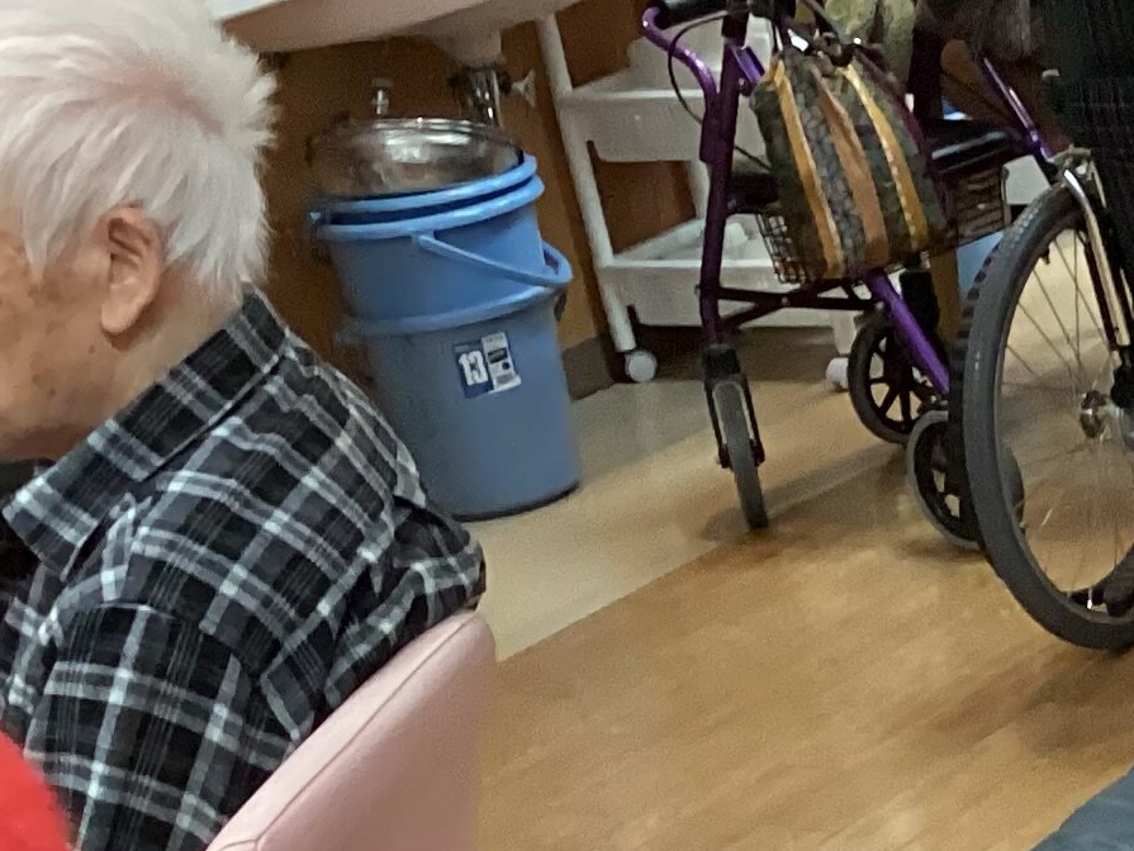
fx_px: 3703
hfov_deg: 16.4
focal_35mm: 113
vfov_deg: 12.4
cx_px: 1507
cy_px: 1302
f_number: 2.4
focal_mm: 3.3
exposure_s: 1/60
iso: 250
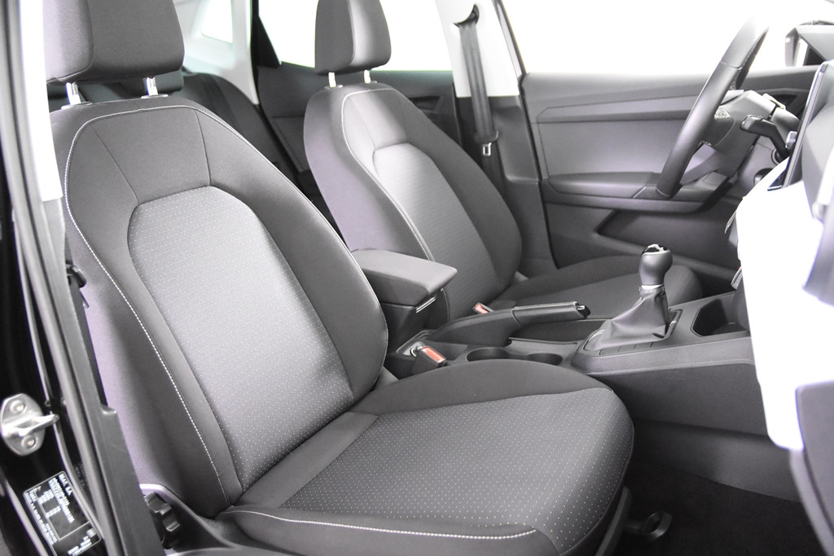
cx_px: 417
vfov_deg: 43.6
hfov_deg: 61.9
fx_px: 695
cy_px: 278
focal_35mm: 30
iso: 8000
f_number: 2.8
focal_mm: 20
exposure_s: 1/30
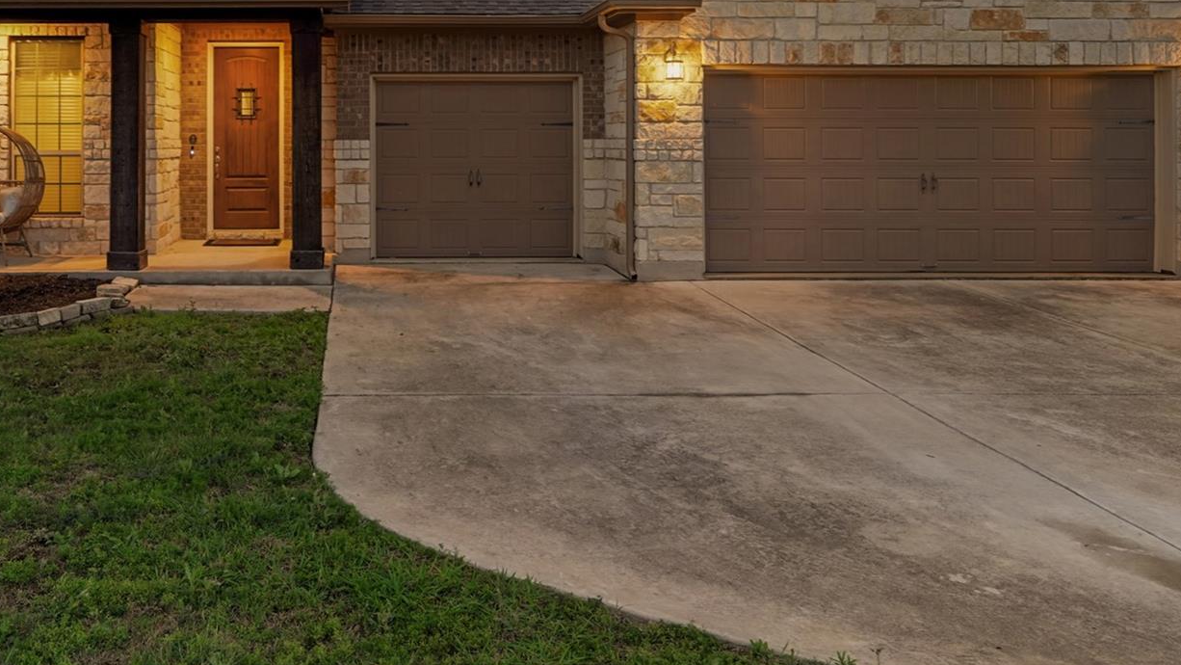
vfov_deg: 39.2
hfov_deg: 66.8
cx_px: 440
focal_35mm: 28
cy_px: 98
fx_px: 877
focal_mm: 16
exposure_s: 1.6
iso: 640
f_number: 5.6
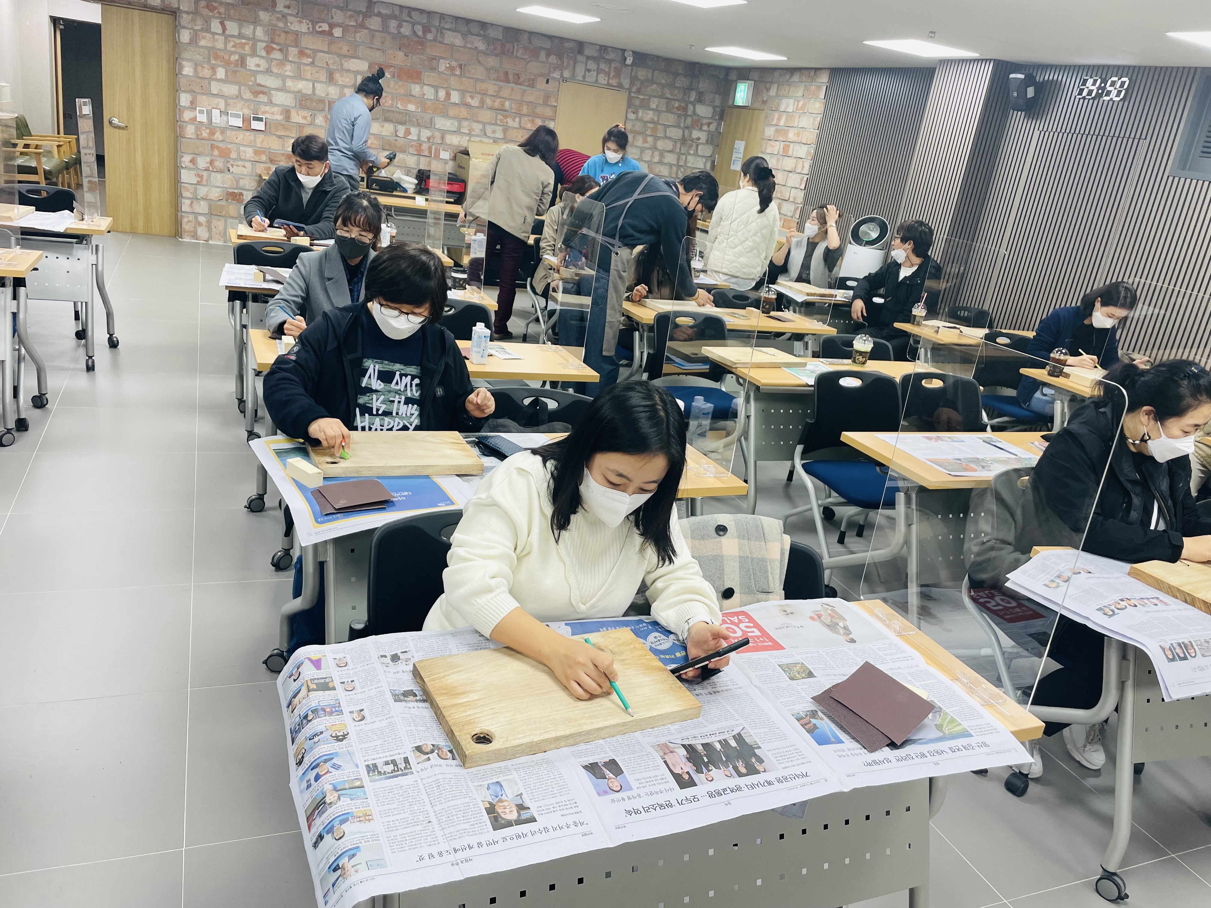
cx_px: 606
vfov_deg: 53.1
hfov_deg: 67.3
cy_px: 454
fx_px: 910
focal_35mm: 26
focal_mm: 4.2
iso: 80
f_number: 1.6
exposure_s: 1/120
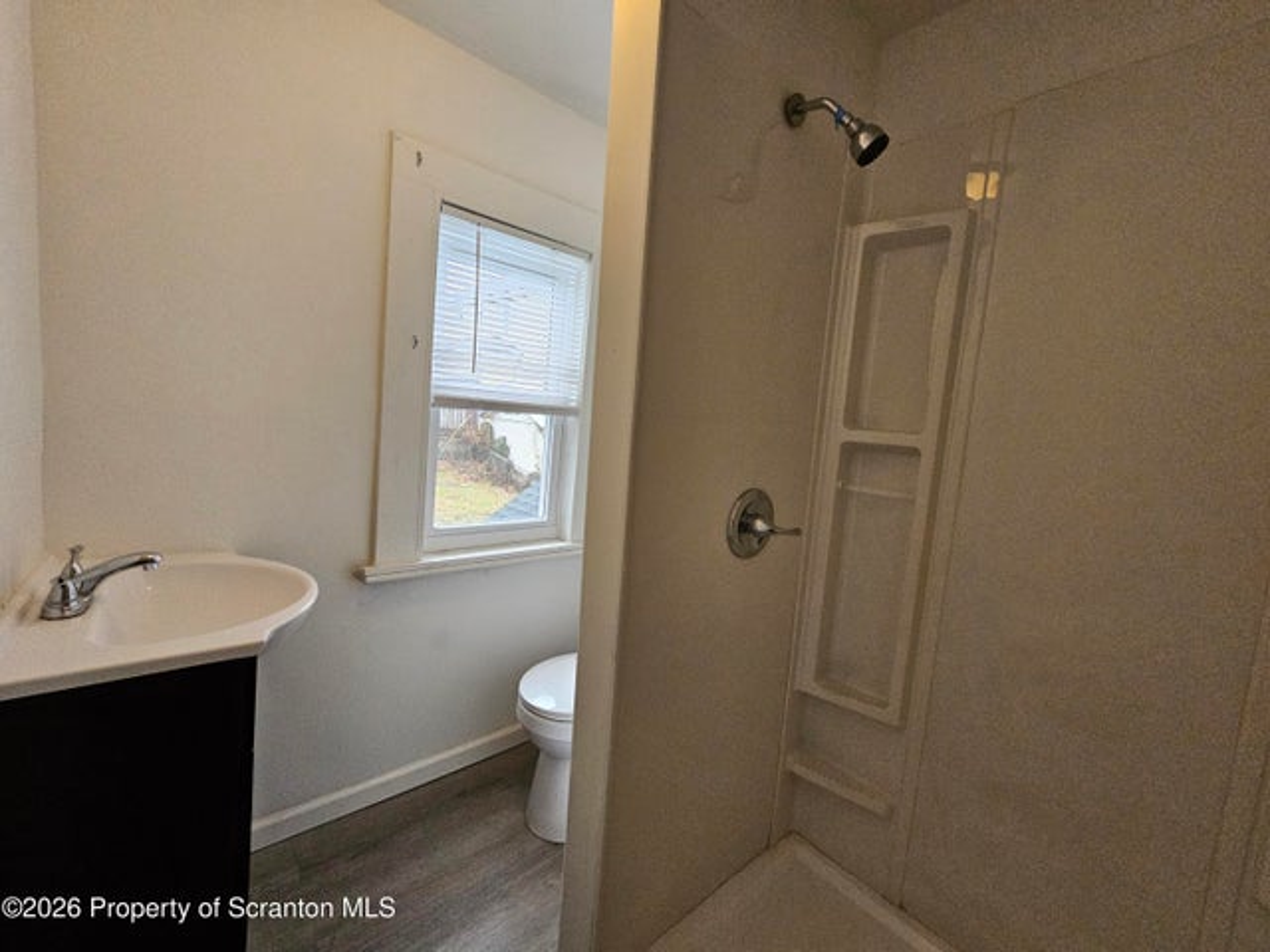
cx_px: 635
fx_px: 477
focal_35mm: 13
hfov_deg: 106.2
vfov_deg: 89.9
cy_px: 476
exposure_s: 1/77.4
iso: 320
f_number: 2.2
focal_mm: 2.2
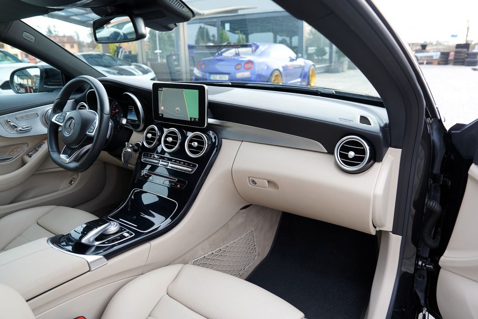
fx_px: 319
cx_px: 239
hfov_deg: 73.7
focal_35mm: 24
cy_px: 160
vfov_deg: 53.1
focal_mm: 24
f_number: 4
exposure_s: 1/60
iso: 125
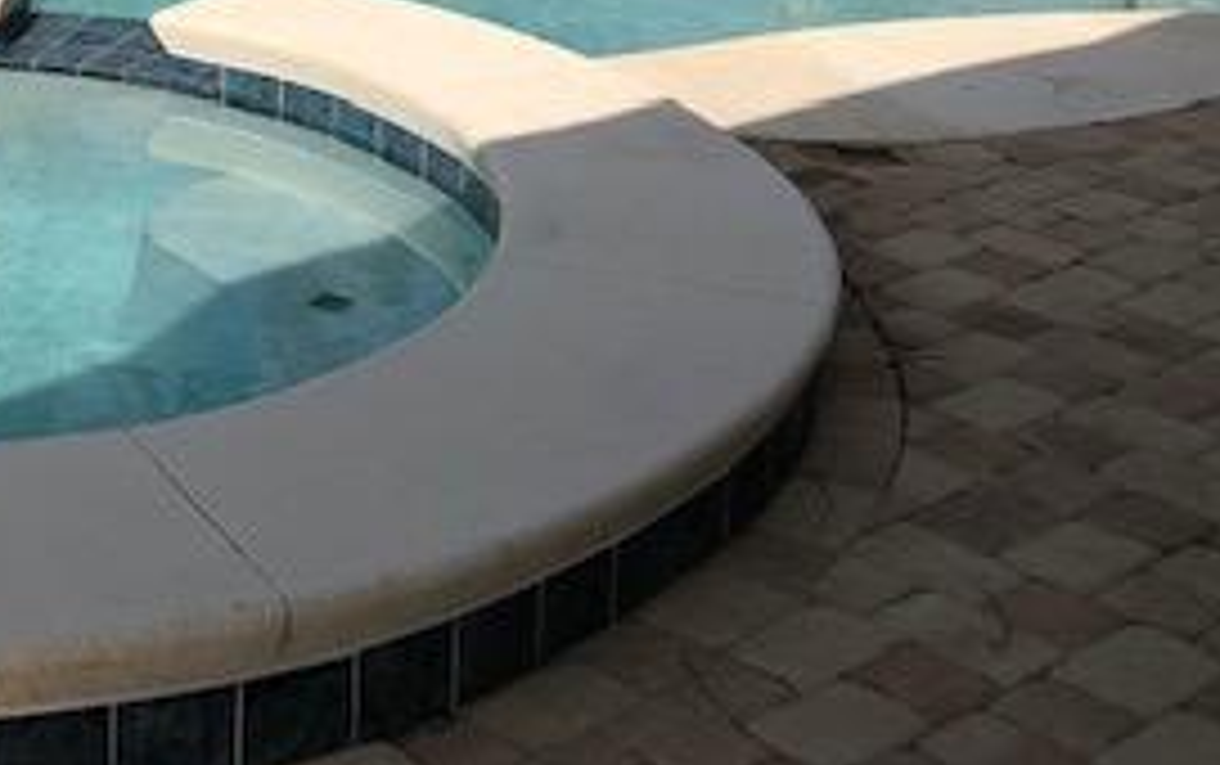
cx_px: 153
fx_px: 2330
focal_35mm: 70
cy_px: -270
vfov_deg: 17.3
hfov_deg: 28.4
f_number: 1.8
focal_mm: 3.99
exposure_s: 1/4808
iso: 20
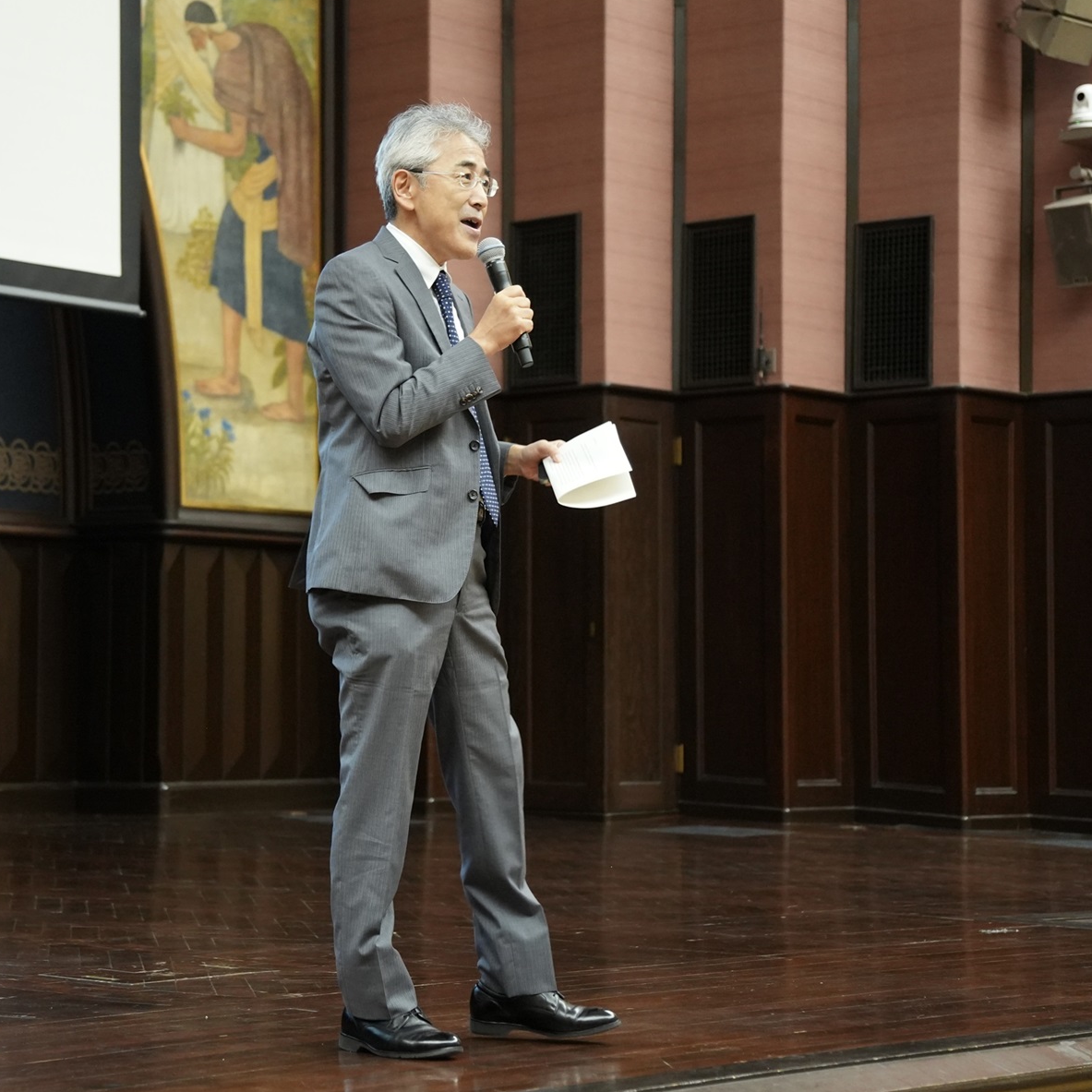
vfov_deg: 20.4
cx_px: 357
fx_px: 3034
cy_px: 545
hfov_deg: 20.3
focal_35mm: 85
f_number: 2.8
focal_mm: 44
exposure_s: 1/60
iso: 2500
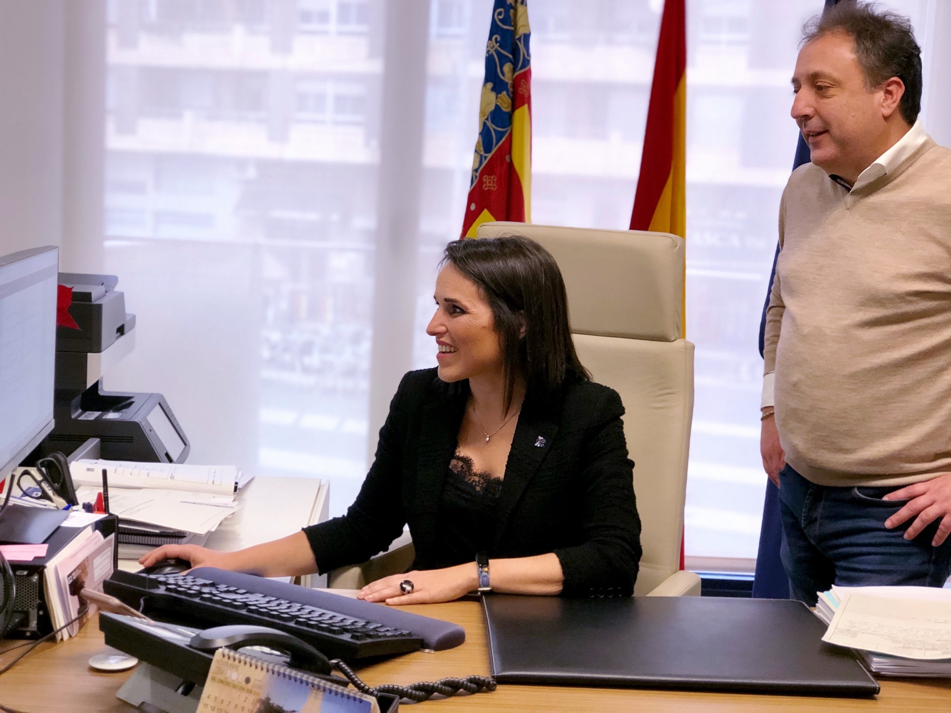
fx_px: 1566
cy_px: 356
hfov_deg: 33.8
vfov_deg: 25.7
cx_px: 476
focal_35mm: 57
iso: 100
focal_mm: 6.6
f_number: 2.8
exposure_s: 1/33
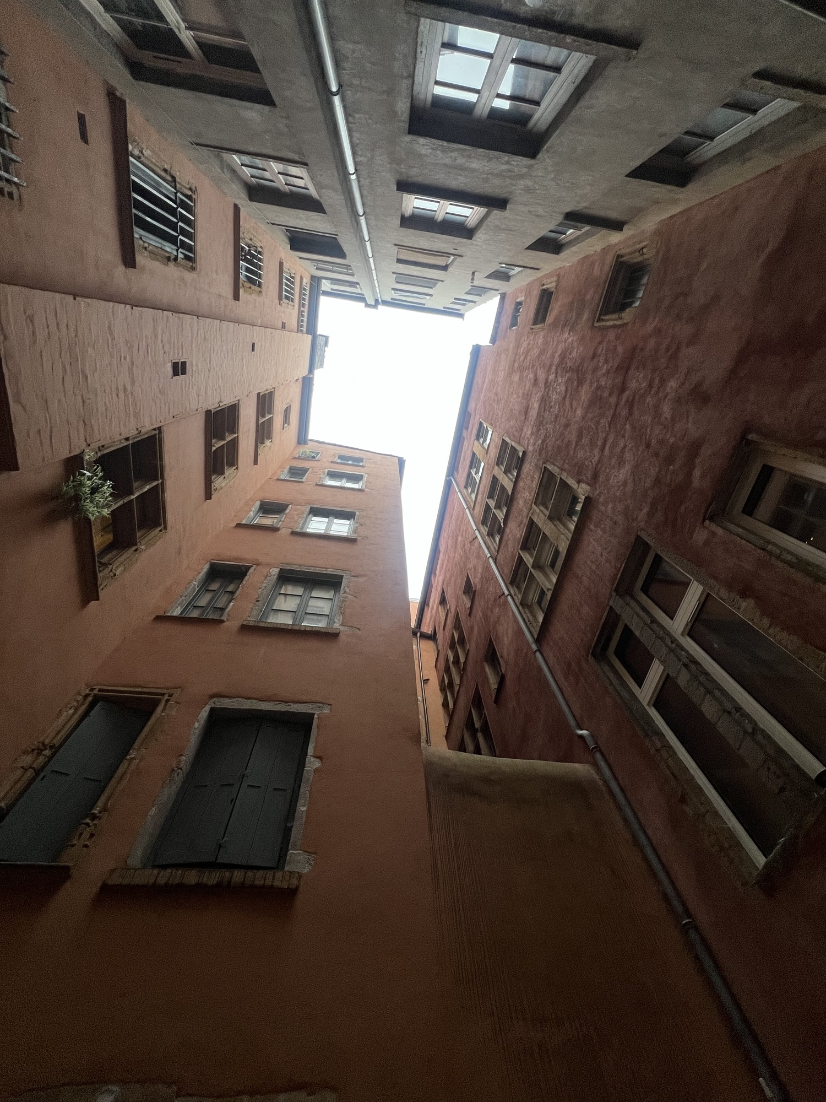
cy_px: 551
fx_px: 414
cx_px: 413
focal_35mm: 13
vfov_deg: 106.2
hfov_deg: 89.9
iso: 160
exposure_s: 1/99
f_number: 1.8
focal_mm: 1.57
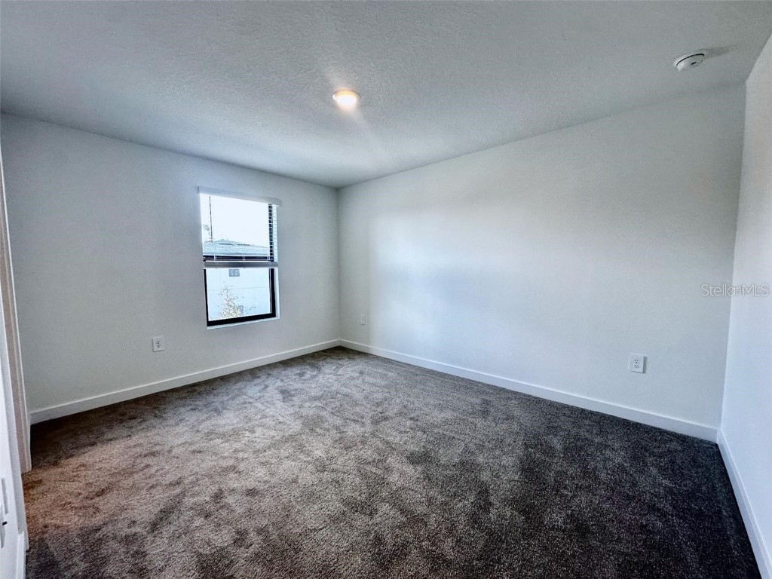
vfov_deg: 85.7
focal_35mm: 14
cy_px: 290
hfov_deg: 102.1
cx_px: 386
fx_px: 312
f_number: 2.2
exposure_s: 1/120
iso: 100
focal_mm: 2.22
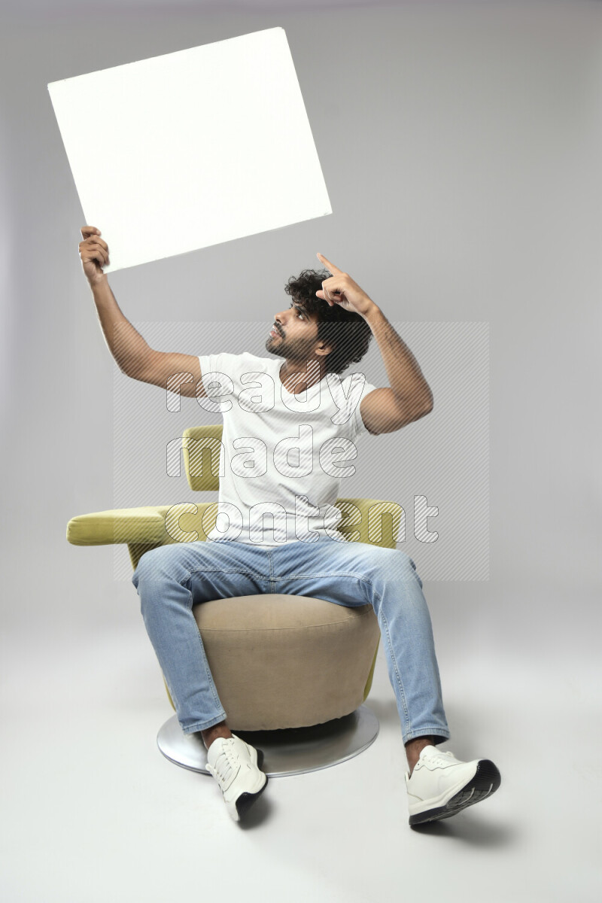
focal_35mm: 30
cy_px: 452
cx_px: 301
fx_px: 752
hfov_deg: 43.6
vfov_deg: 61.9
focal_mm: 30
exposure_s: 1/125
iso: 400
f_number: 5.6
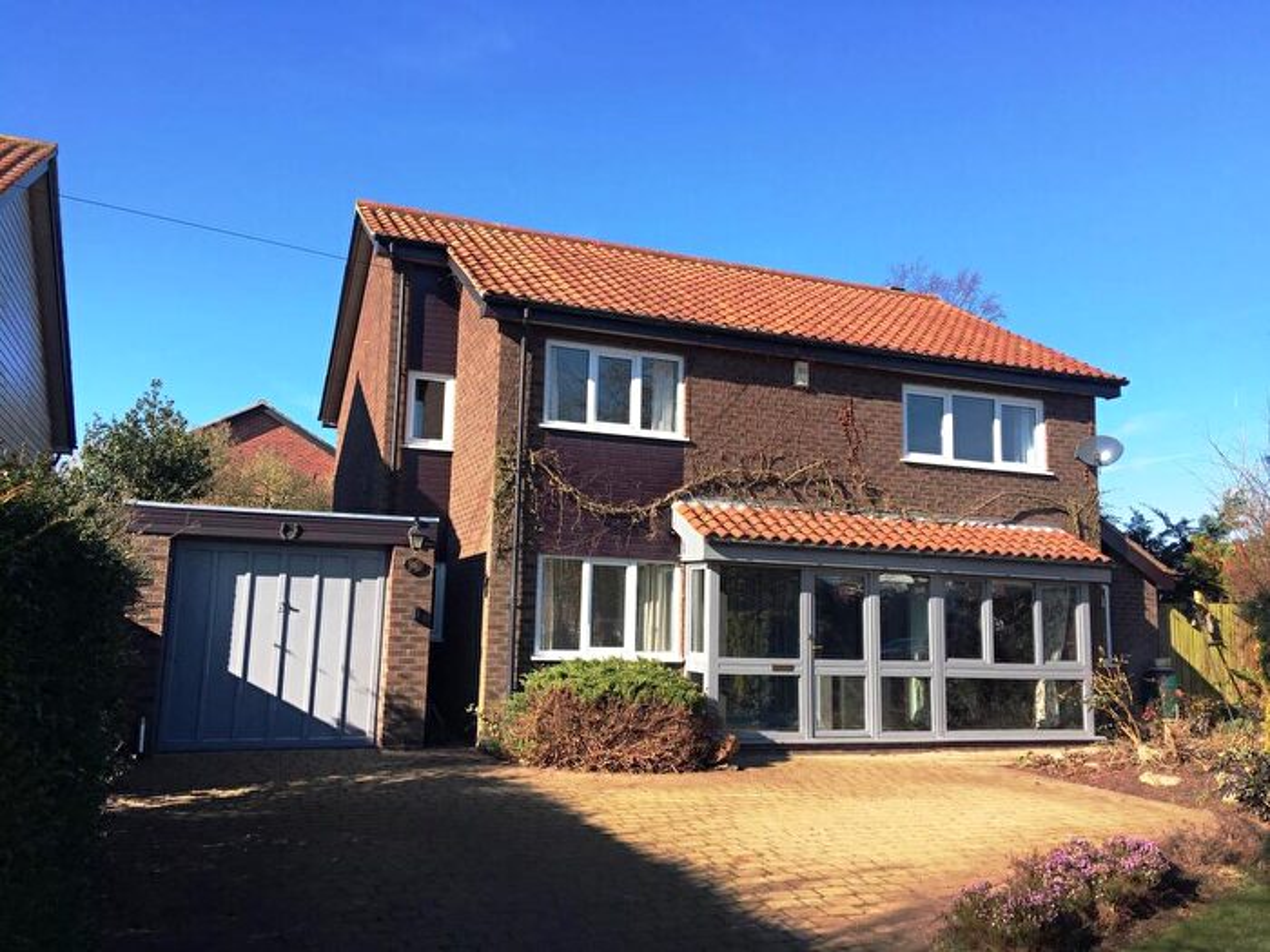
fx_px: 1064
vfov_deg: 48.2
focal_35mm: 29
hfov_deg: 61.7
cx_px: 635
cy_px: 476
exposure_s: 1/769
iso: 25
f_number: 2.2
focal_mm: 4.15
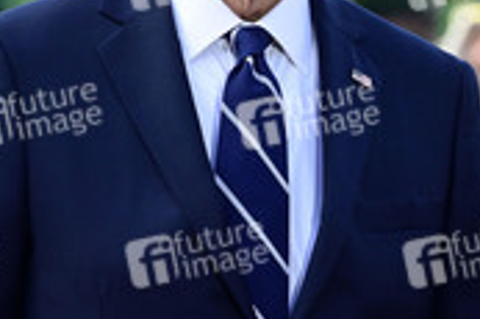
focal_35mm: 1305
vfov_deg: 1.1
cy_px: 47
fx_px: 17383
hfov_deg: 1.6
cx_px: 234
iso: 2000
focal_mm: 500
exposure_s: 1/800
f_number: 8
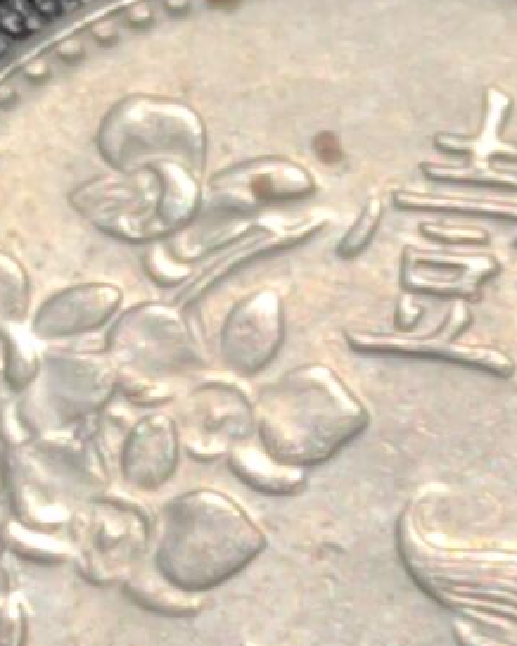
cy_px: 1010
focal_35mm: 357
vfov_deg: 5.4
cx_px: 787
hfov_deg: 4.3
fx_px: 6831
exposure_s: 1/271
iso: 50
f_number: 2
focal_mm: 5.75
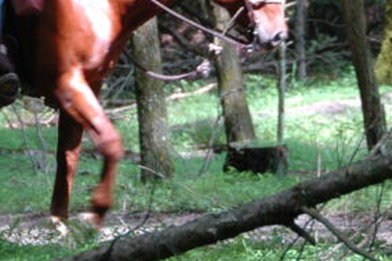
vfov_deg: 3.9
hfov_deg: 5.8
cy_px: -132
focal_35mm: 352
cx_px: -46
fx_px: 3828
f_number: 5
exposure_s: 1/60
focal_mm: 65
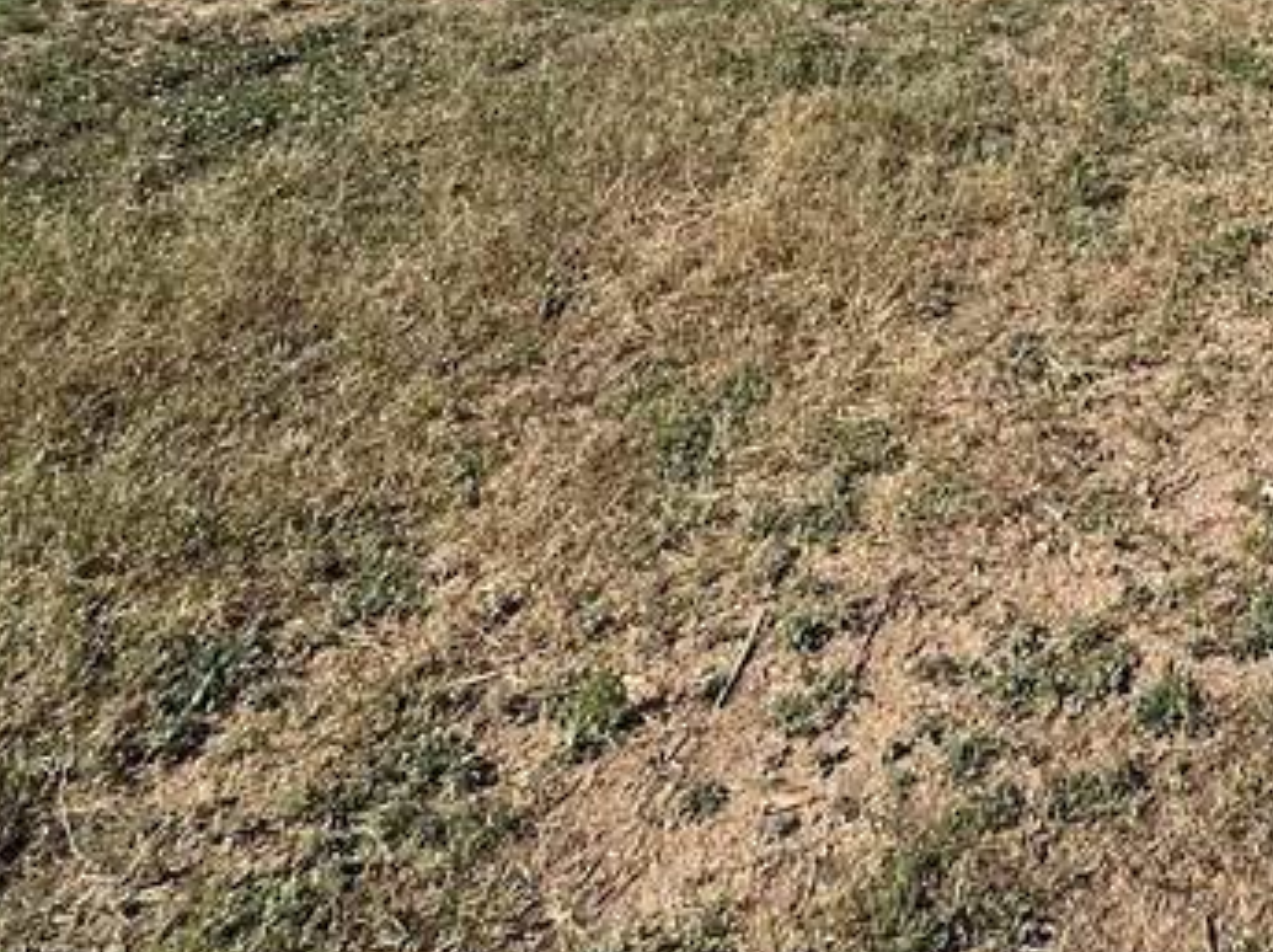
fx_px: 1910
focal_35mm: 52
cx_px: 1483
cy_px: -587
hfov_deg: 31.5
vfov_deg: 21.8
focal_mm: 2.22
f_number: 2.2
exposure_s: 1/2882
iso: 50
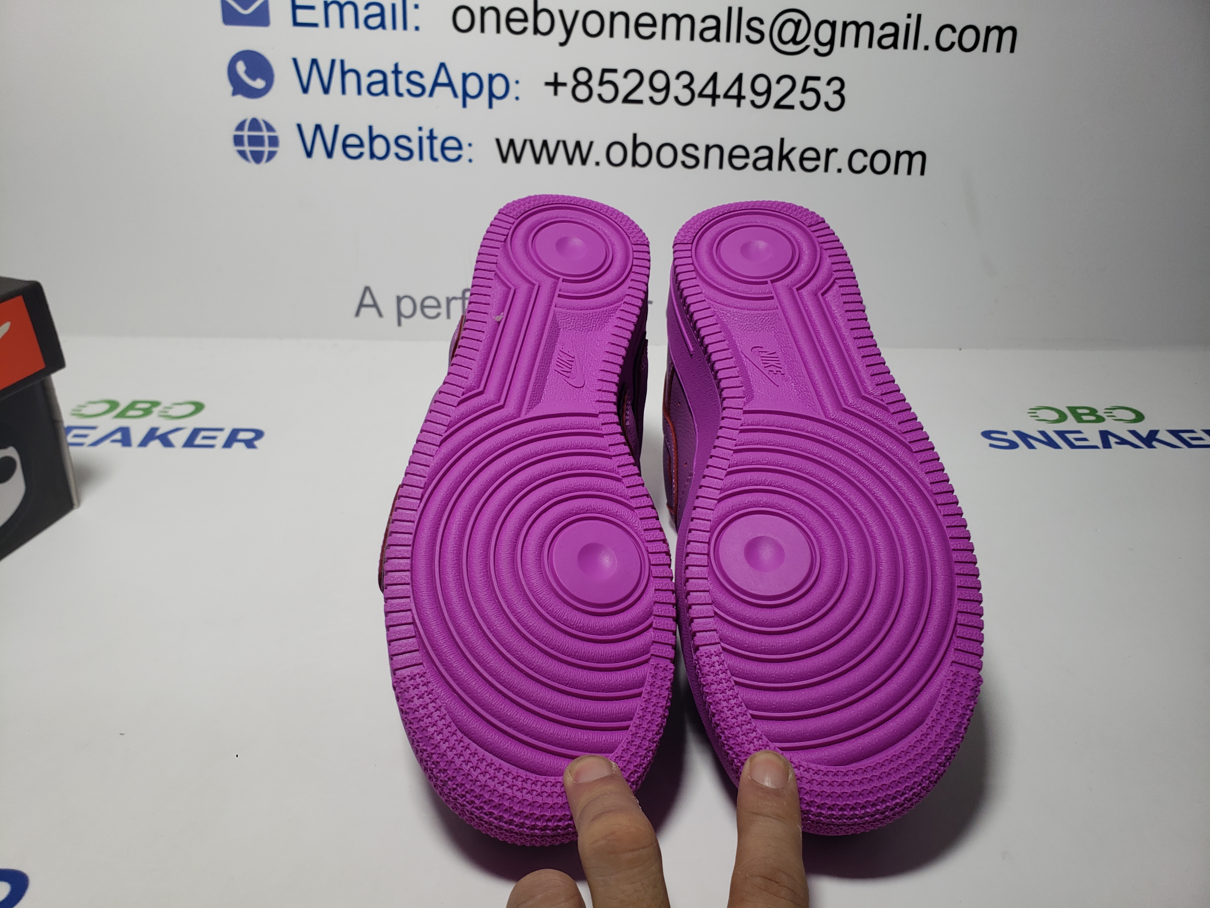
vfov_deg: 53.1
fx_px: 909
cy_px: 454
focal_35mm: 26
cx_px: 605
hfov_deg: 67.3
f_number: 2.4
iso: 50
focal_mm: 4.3
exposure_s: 1/239
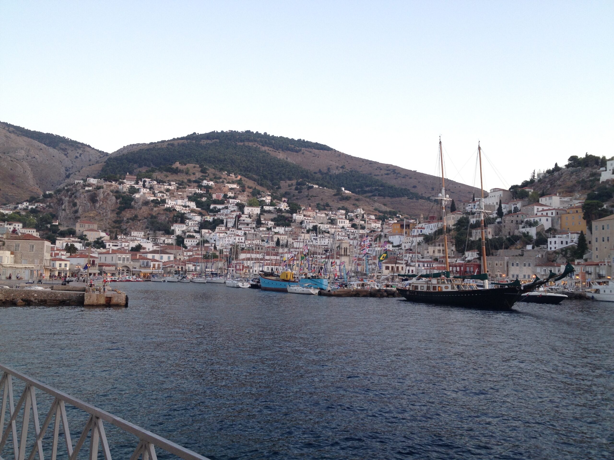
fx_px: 621
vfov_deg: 40.7
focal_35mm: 35
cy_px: 230
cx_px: 307
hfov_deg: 52.6
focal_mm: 4.28
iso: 50
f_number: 2.4
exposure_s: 1/60
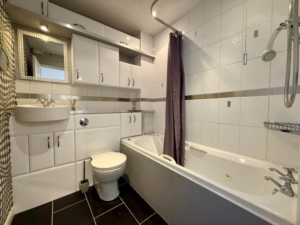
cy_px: 112
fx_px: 121
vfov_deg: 85.7
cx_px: 150
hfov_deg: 102.1
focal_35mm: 14
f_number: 2.2
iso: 320
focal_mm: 2.22
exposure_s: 1/50
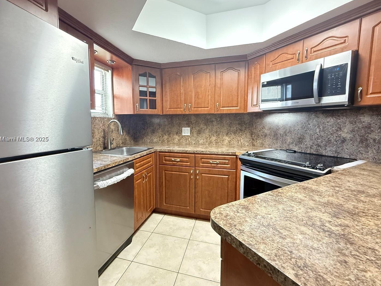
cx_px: 179
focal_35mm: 16
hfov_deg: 94.4
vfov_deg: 78.1
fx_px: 176
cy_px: 139
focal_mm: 2.22
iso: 1000
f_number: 2.2
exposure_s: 1/60
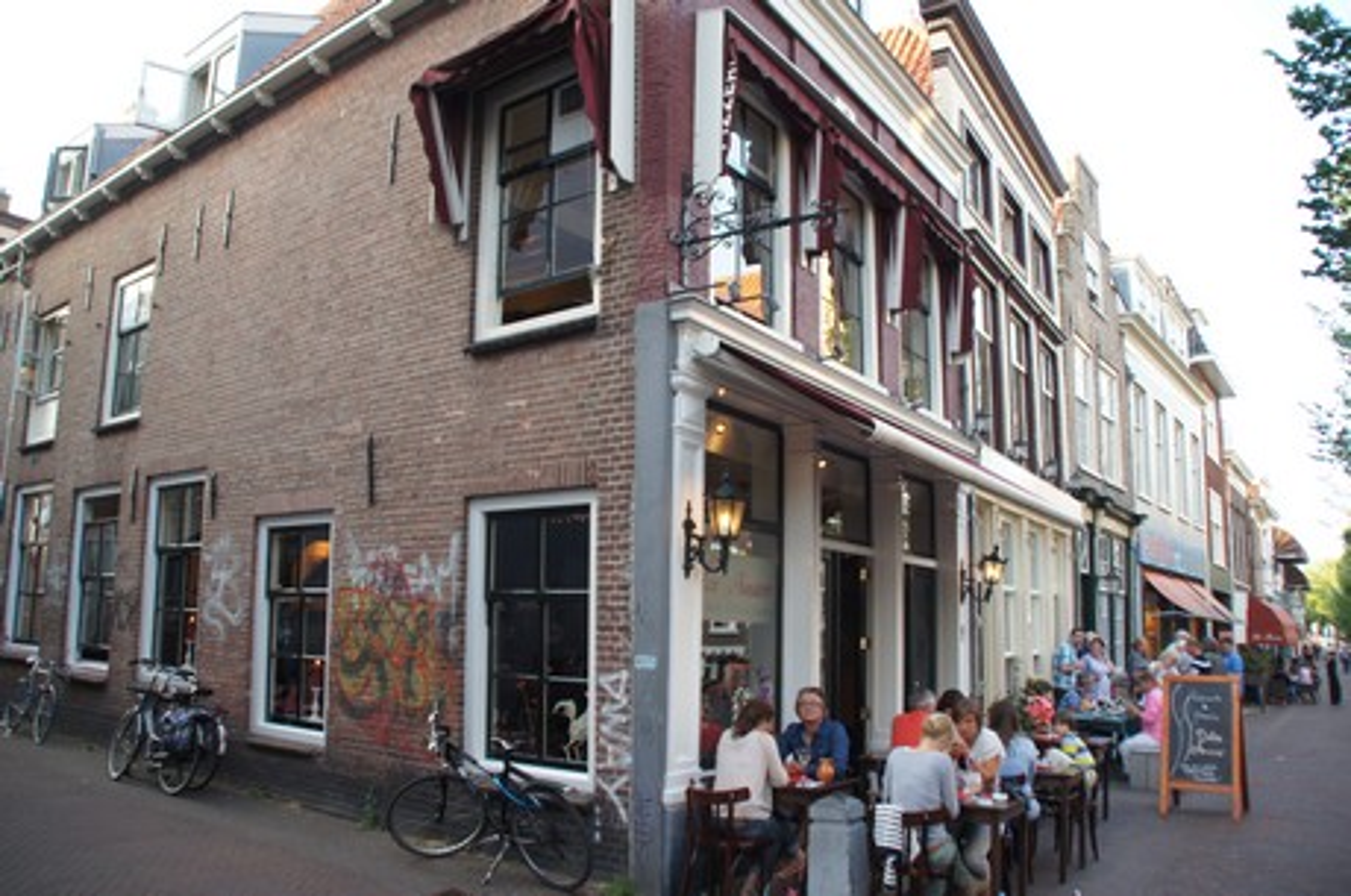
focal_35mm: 27
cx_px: 676
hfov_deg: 67.5
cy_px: 448
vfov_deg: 47.8
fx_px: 1011
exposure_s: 1/30
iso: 100
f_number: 4
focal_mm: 18
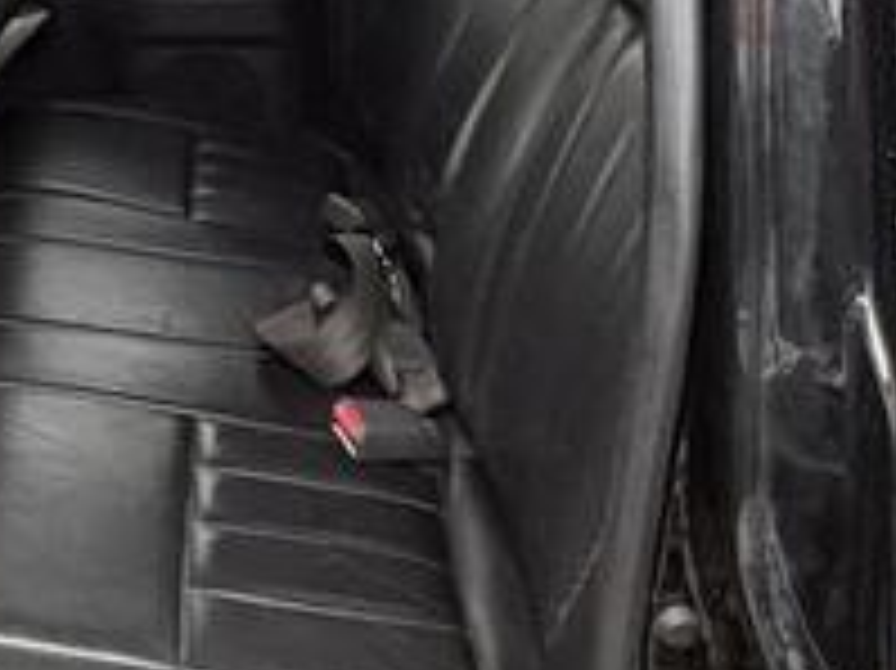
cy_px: 265
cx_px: 293
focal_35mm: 63
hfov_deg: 30.5
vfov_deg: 23.2
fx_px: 1630
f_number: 2.2
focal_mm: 2.22
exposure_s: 1/60
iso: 640
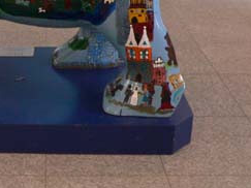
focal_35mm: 74
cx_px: 8
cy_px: 28
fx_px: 536
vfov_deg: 19.6
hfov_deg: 25.2
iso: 200
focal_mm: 6
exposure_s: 1/4
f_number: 2.8
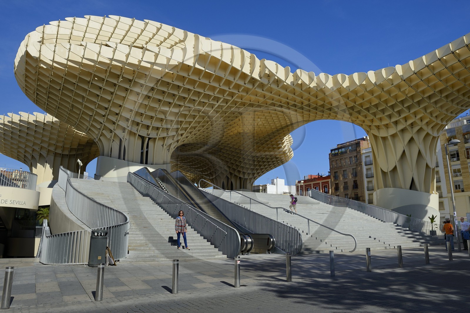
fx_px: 313
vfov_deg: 53.1
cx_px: 235
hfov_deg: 73.8
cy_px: 156
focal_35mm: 24
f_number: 11
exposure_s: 1/250
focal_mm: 24
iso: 200
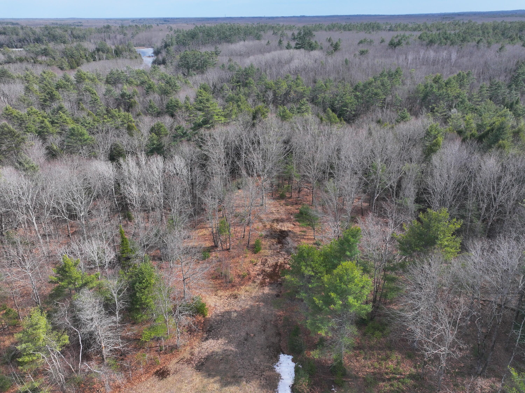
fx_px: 364
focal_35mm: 24
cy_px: 196
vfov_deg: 56.8
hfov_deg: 71.6
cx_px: 262
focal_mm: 12.29
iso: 180
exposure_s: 1/1250
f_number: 2.8
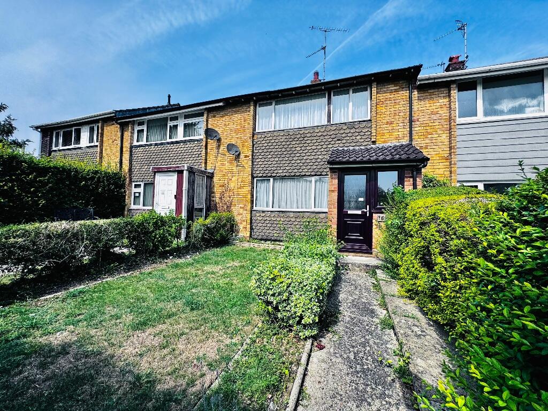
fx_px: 222
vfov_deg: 85.7
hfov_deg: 102.1
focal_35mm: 14
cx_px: 274
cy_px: 206
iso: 40
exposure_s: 1/1370
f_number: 2.2
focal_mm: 2.22
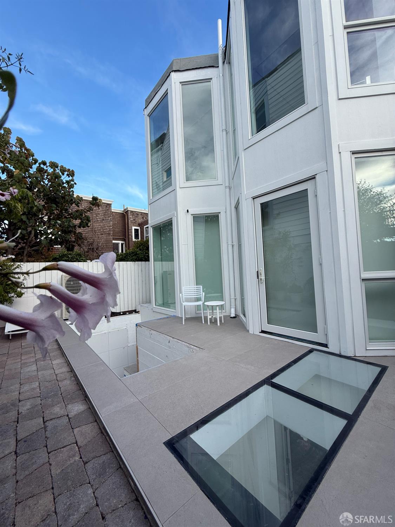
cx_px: 198
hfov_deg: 85.7
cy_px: 264
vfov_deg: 102.1
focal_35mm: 14
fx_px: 213
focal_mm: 2.22
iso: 50
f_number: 2.2
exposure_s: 1/427
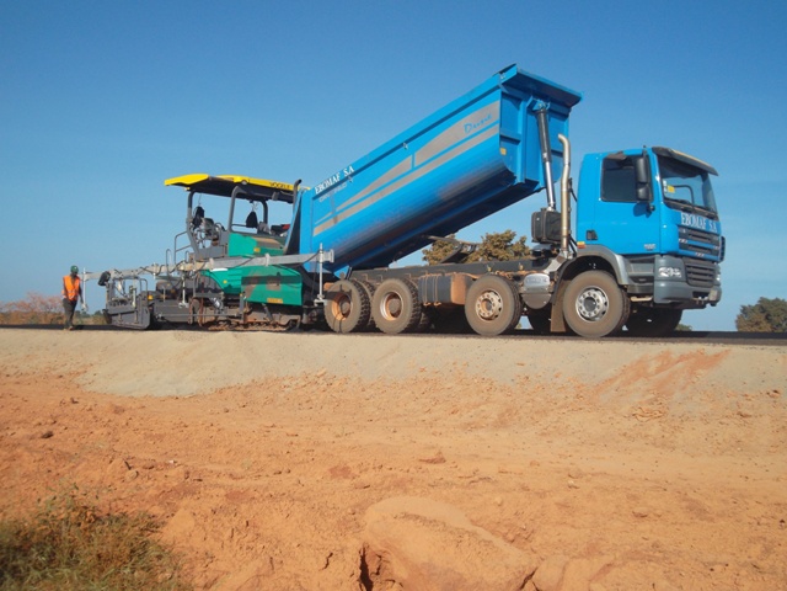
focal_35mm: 37
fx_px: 841
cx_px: 394
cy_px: 296
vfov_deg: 38.7
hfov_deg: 50.1
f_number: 10.1
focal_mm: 6.6
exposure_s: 1/170
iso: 80
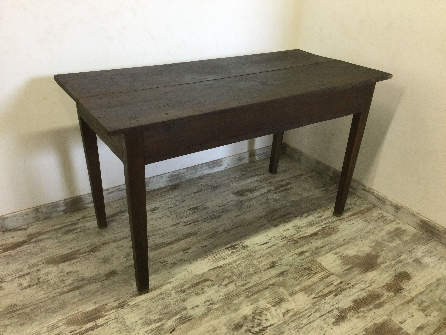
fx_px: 399
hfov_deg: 58.4
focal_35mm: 31
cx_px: 223
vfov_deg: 45.4
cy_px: 168
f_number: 2.4
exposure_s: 1/33
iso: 64
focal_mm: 3.3
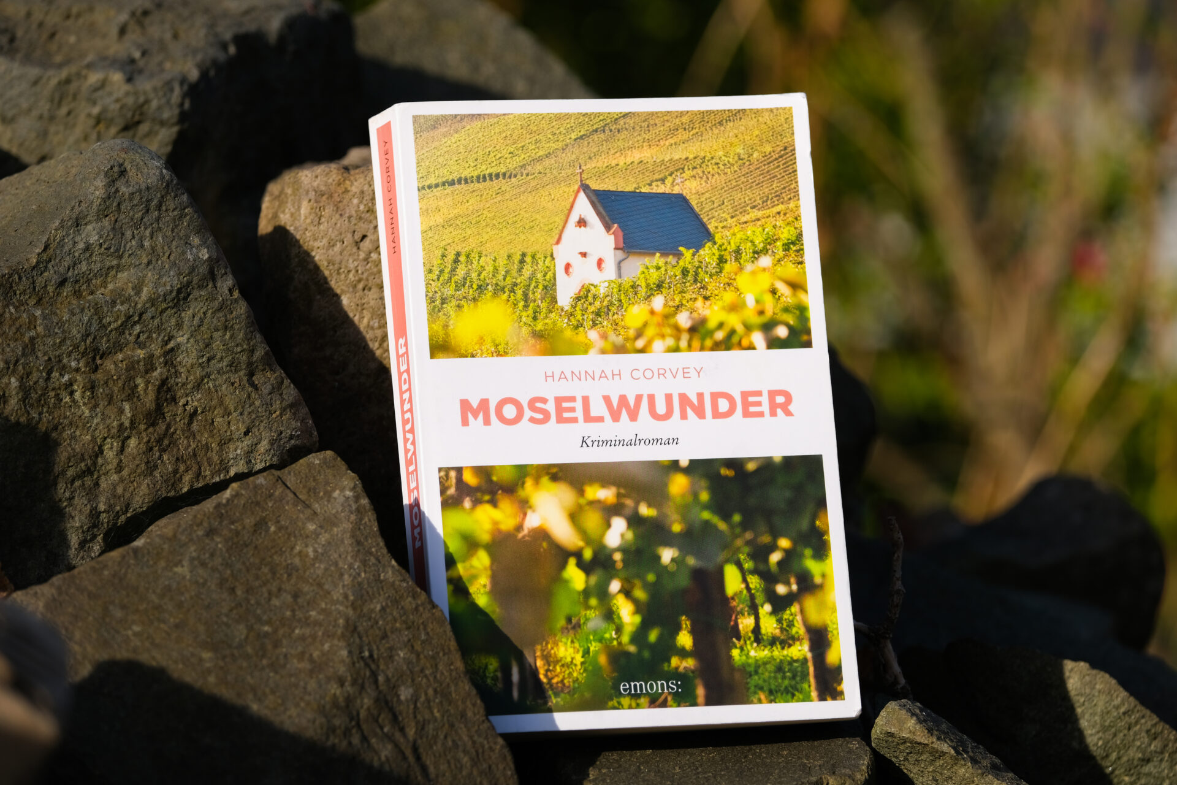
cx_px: 588
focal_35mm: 174
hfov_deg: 11.8
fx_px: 5688
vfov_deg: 7.9
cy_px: 392
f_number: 5
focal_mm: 115.9
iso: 160
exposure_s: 1/640
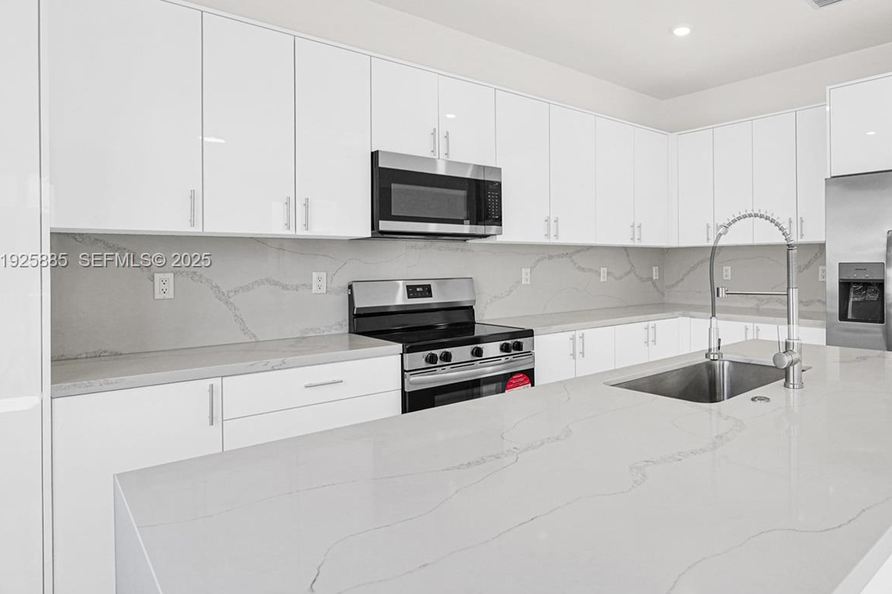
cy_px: 261
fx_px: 545
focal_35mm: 22
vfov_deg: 57.0
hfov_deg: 76.4
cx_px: 585
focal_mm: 16
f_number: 8
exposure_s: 1/30
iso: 125
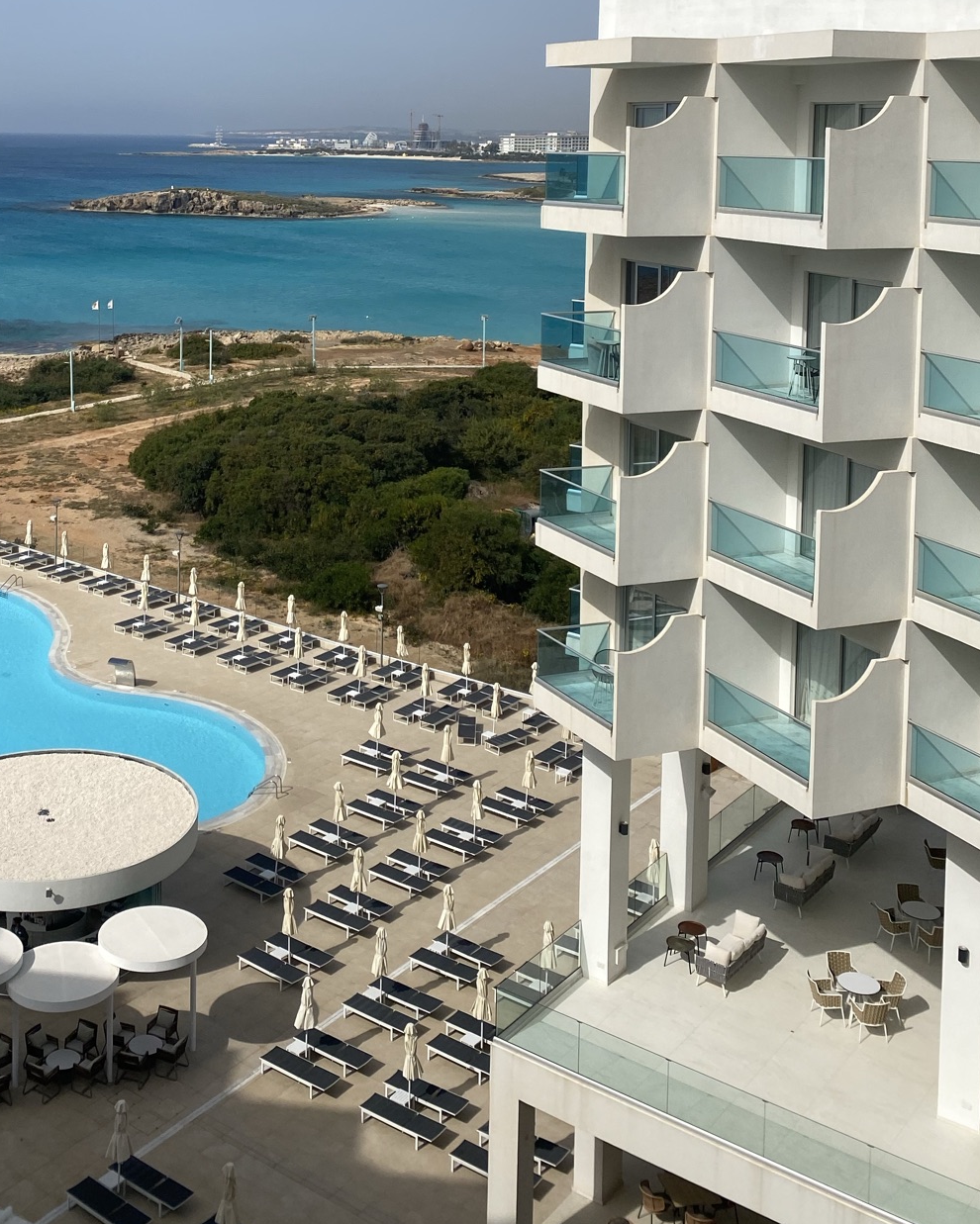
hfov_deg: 35.2
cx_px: 304
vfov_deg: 41.8
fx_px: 1522
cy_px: 235
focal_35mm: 42
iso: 32
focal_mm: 4.25
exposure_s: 1/5495
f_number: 1.8
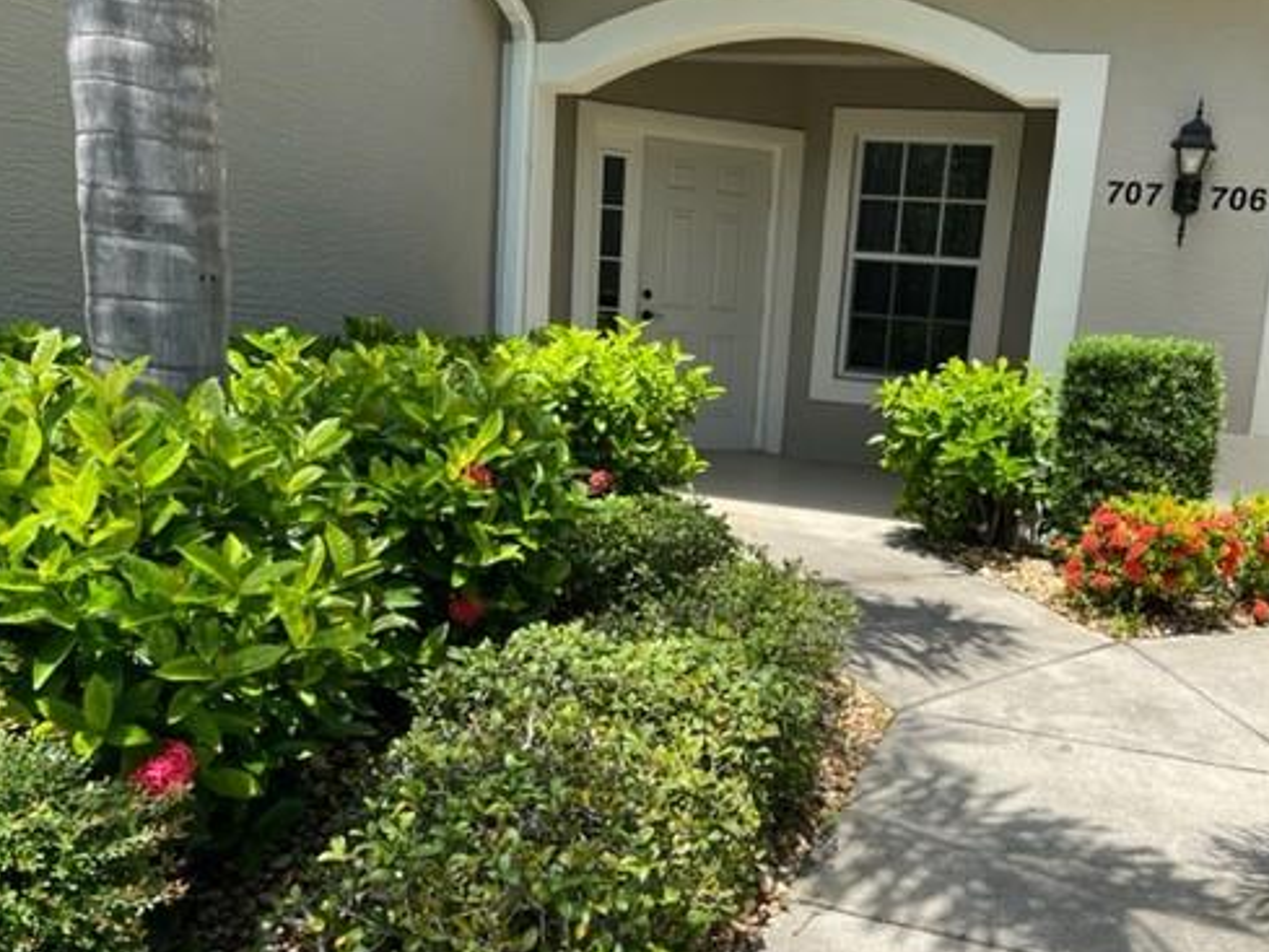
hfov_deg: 53.6
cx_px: 758
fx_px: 1247
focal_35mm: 34
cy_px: 521
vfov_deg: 41.8
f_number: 1.5
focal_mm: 5.7
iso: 50
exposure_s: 1/1934
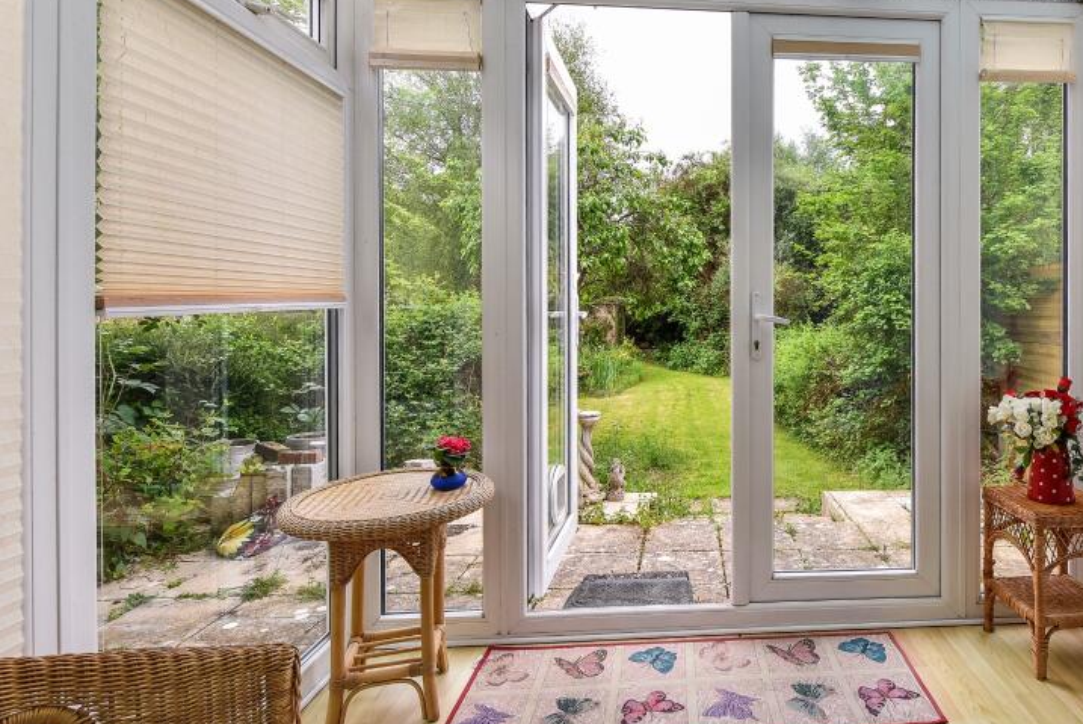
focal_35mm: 20
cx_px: 737
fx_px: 602
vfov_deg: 61.8
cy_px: 313
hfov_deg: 80.6
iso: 640
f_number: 9
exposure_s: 1/100
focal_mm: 14
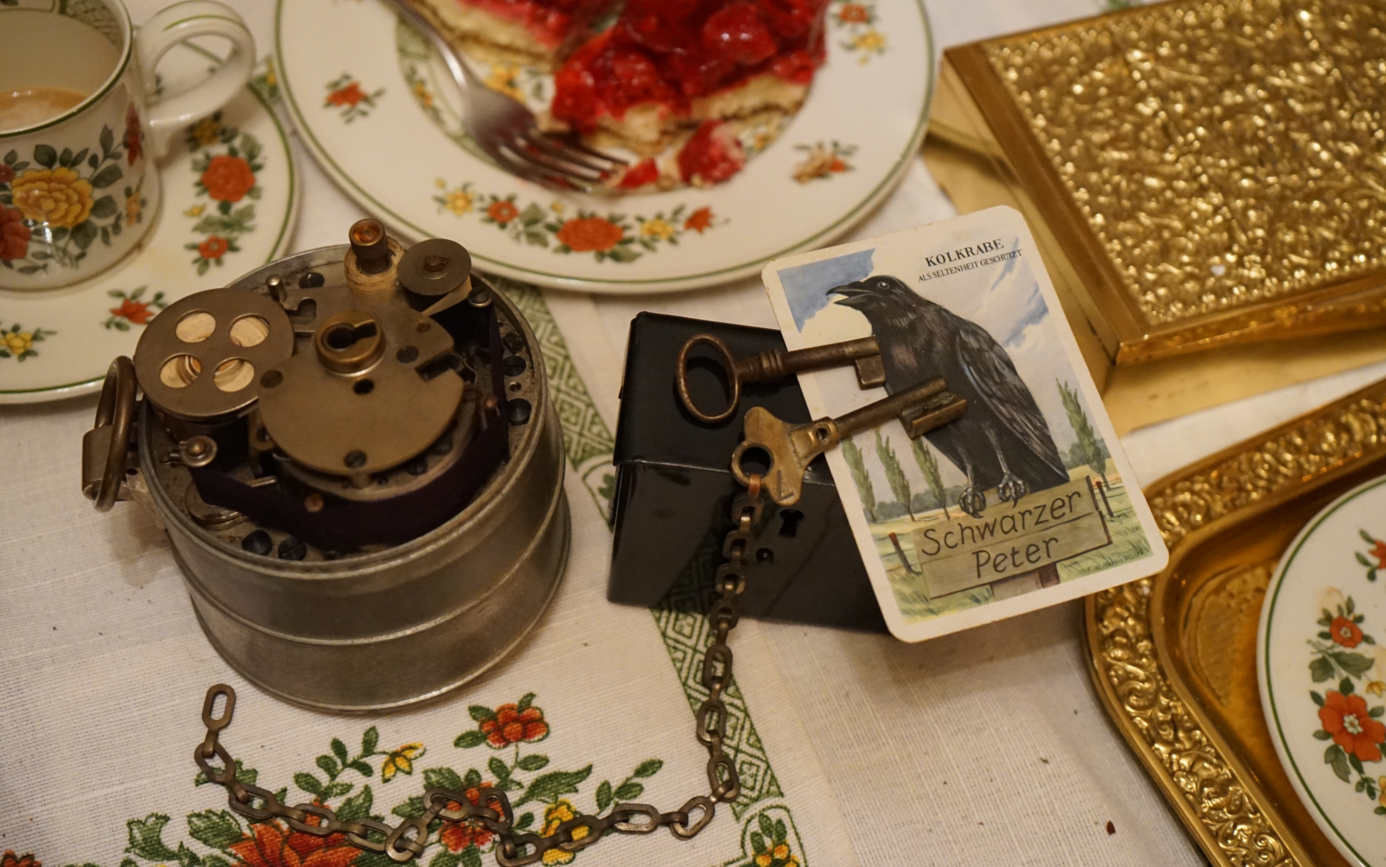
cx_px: 693
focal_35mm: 51
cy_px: 414
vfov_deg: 25.3
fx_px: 1926
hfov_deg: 39.6
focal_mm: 50
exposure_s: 1/160
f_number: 4.5
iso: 5000
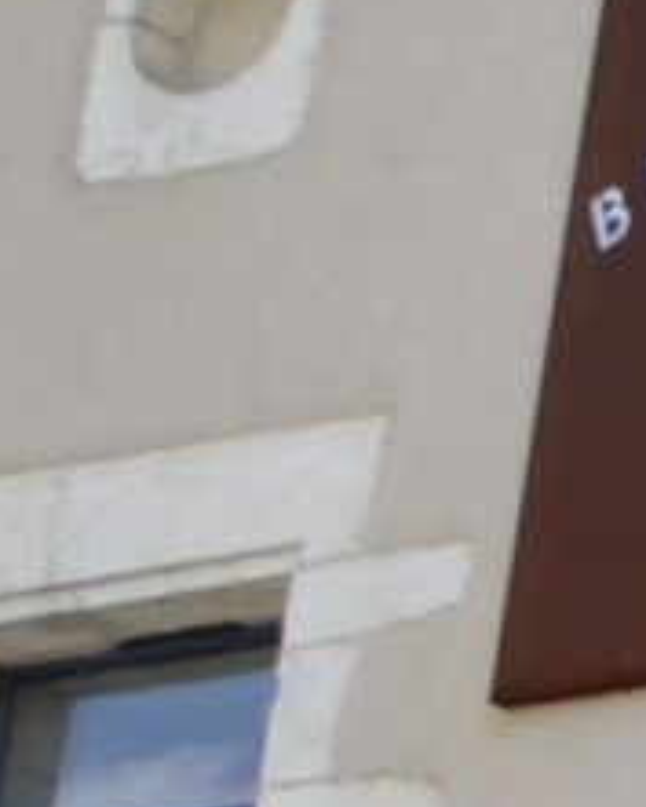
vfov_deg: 6.3
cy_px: 1897
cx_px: 4486
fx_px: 7021
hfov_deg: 3.9
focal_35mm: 294
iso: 100
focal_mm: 18
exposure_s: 1/160
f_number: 6.3
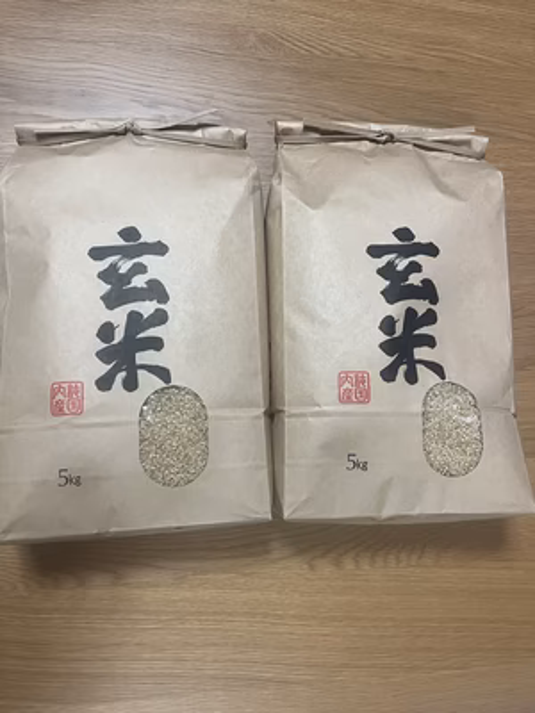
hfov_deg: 53.1
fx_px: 536
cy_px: 356
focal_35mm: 26
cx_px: 268
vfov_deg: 67.3
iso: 125
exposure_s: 1/60
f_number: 1.6
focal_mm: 5.1
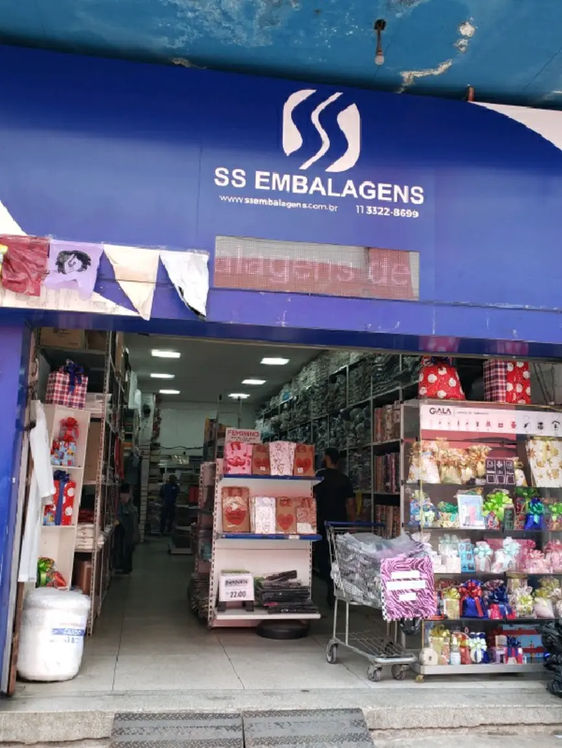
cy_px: 374
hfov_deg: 53.1
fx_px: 563
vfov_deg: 67.3
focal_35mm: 26
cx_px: 281
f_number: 2.4
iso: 64
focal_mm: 4.3
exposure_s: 1/60.2
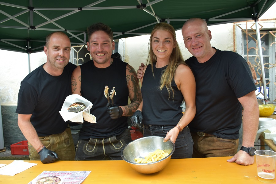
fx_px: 207
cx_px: 138
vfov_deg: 47.9
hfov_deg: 67.4
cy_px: 92
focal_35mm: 27
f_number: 6.3
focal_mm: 18
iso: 400
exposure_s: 1/160
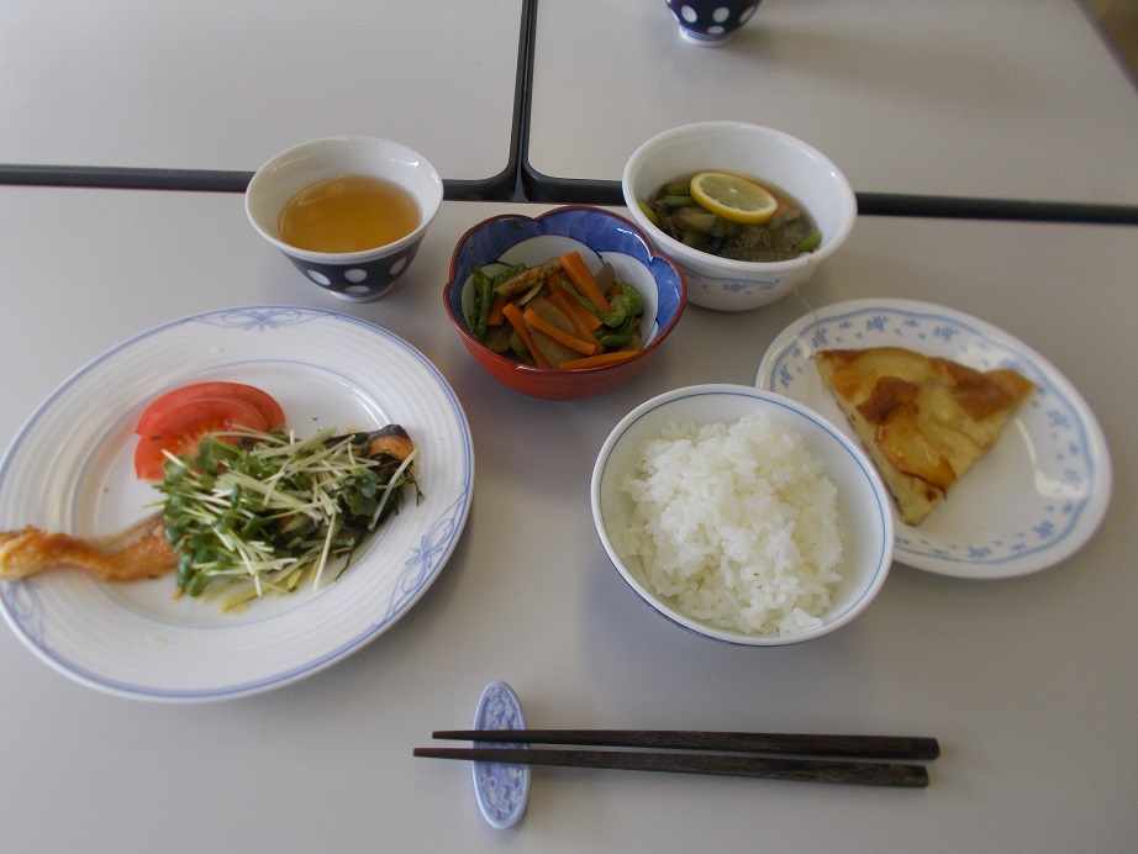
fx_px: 855
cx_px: 569
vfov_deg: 53.1
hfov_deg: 67.3
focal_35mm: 26
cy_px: 427
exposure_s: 1/40
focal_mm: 4.6
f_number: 3.2
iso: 80
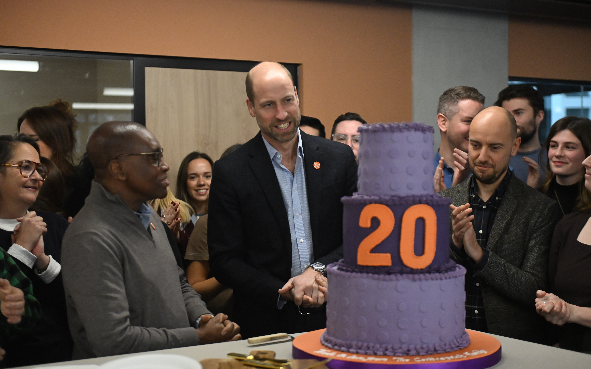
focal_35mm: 57
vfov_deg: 22.7
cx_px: 292
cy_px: 198
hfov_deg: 35.7
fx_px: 918
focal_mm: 55
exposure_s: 1/1250
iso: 6400
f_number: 2.8
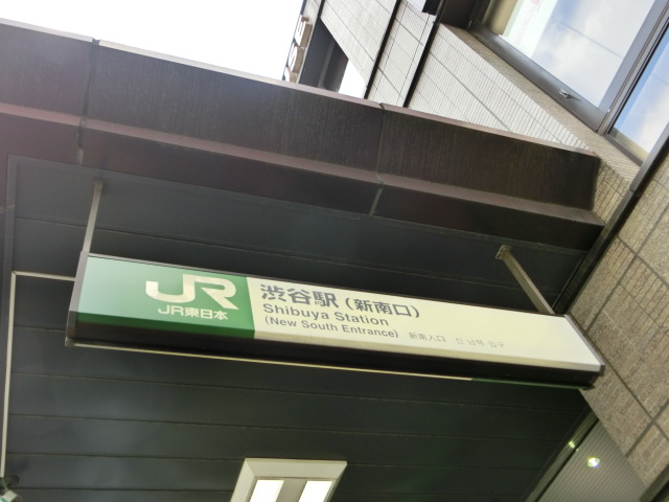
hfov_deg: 54.0
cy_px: 251
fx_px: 657
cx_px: 334
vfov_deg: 41.8
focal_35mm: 34
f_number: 3.9
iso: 80
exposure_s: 1/125
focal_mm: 6
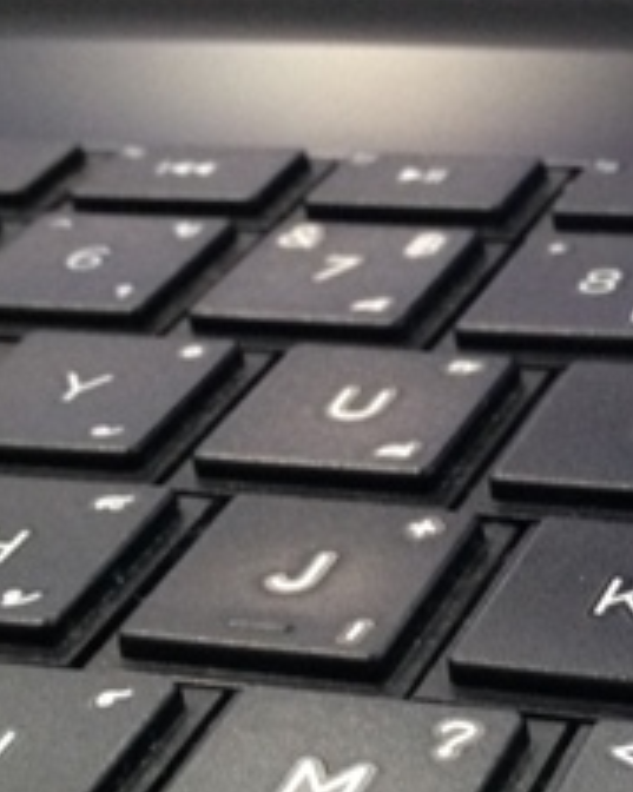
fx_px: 2695
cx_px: 690
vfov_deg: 16.7
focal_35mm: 115
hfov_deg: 13.2
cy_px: 559
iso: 200
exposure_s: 1/20
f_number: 2.4
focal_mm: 4.12
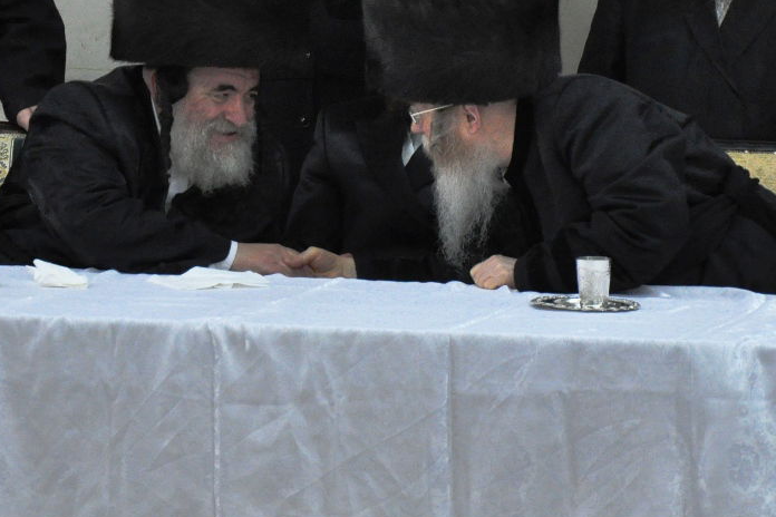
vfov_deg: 5.9
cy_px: 236
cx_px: 366
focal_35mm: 232
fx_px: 4995
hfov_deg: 8.9
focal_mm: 105
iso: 1600
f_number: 5.6
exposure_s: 1/60
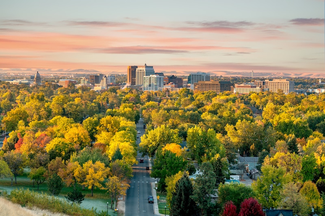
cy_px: 108
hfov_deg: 22.6
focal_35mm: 90
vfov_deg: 15.2
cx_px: 162
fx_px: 812
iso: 64
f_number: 8
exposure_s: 1/8
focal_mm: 90
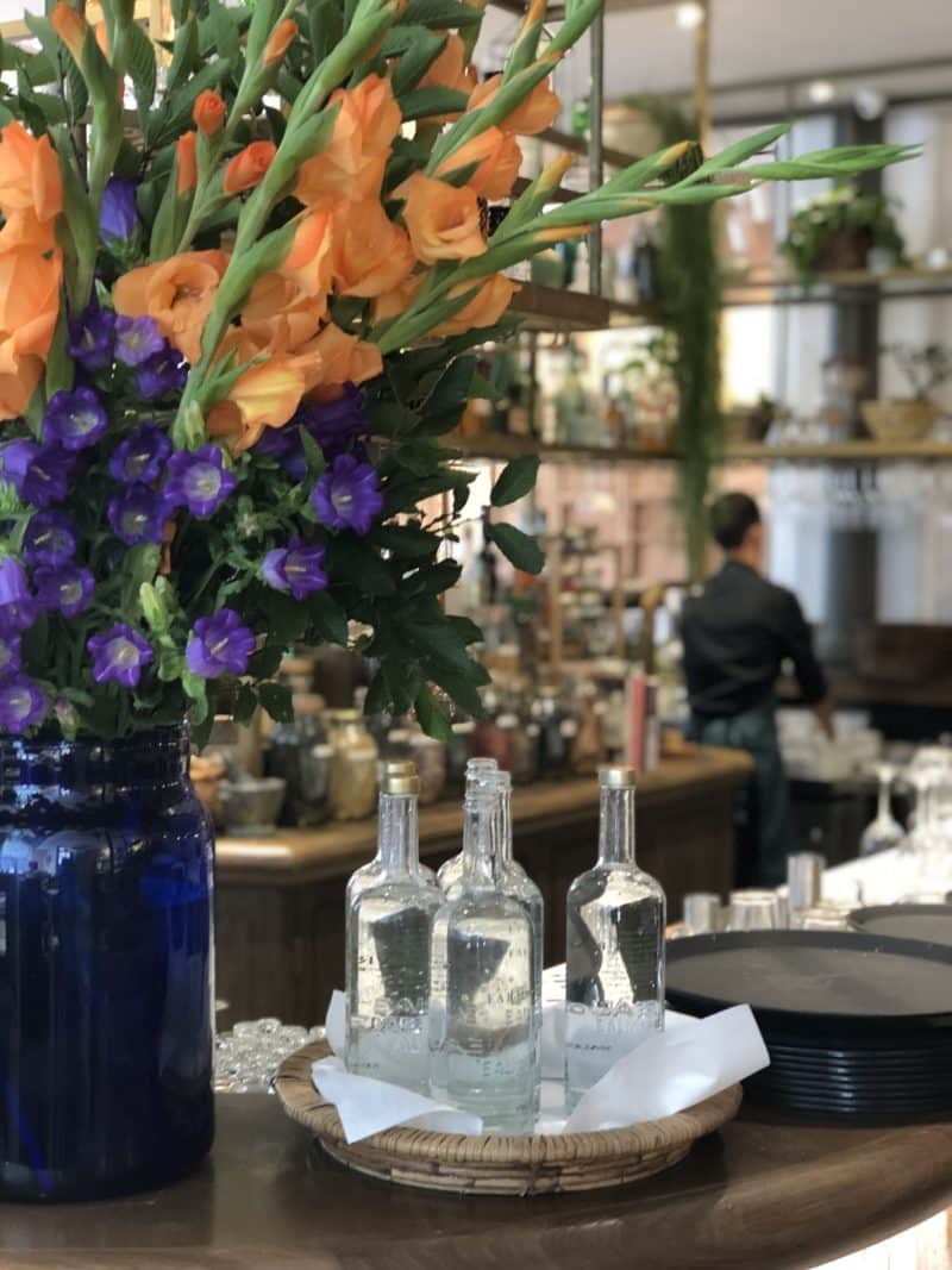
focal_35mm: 57
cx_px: 476
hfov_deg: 25.7
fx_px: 2091
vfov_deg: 33.8
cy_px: 635
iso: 320
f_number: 2.8
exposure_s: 1/50
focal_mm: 6.6
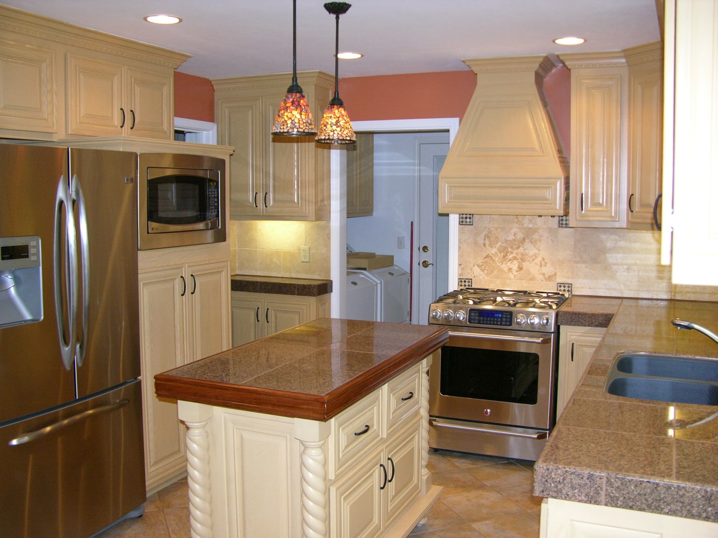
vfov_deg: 40.7
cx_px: 359
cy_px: 269
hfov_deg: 52.6
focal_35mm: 35
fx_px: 726
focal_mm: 8.9
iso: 200
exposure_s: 1/60.1
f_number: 2.8
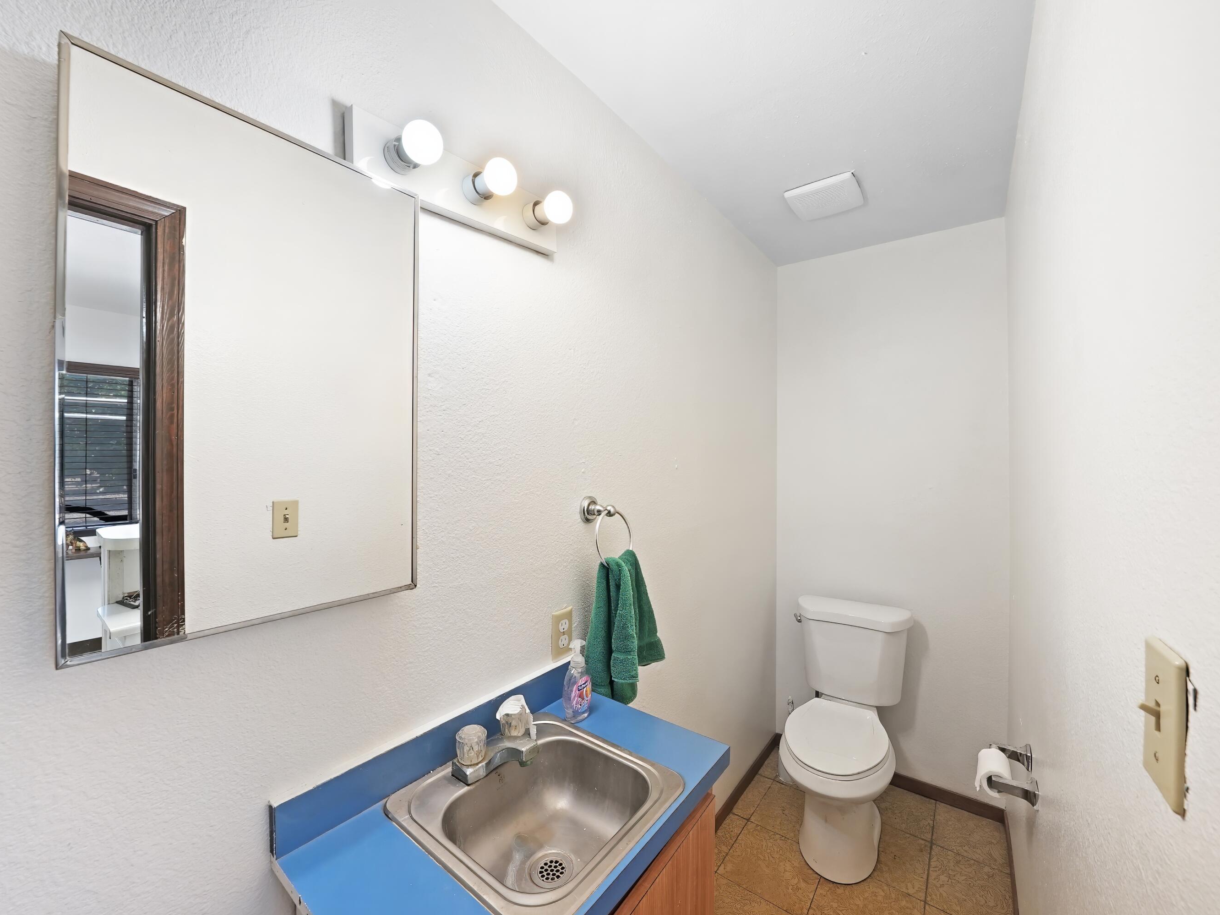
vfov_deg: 89.9
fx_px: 458
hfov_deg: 106.2
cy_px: 458
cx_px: 626
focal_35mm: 13
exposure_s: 1/30
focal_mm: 12
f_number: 9
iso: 640
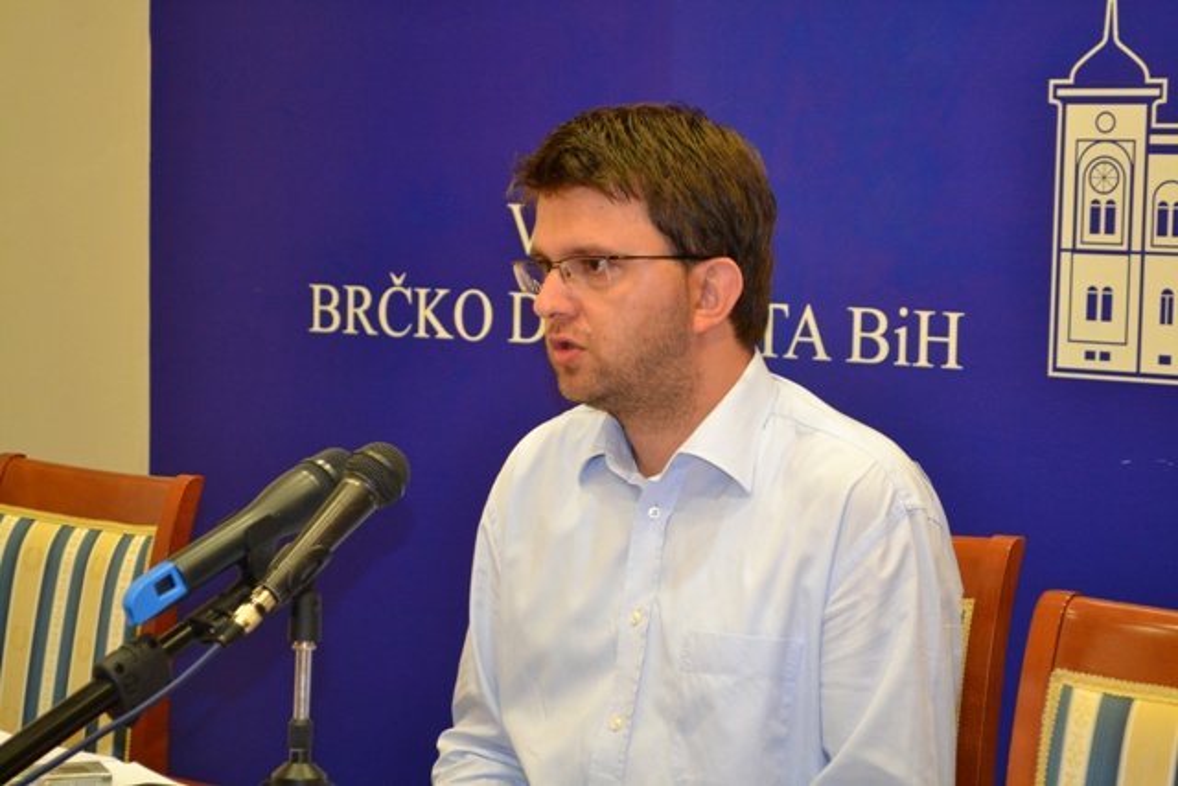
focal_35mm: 82
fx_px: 2700
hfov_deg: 24.6
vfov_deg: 16.6
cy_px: 393
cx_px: 589
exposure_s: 1/60
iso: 1400
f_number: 5.6
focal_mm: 55
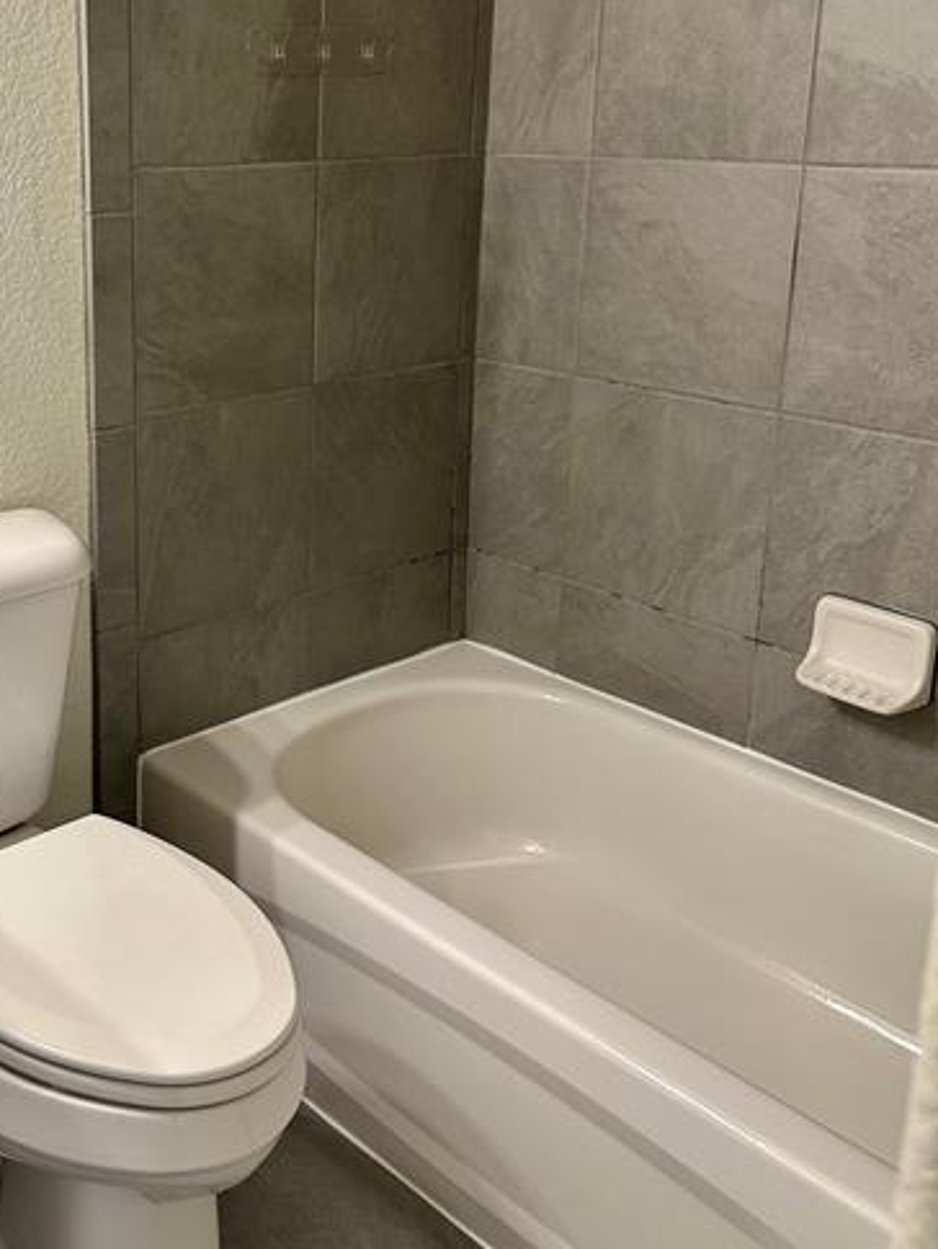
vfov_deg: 48.2
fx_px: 1372
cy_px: 425
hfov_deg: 36.6
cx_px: 209
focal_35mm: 38
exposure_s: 1/60
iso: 125
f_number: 1.78
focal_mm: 6.86
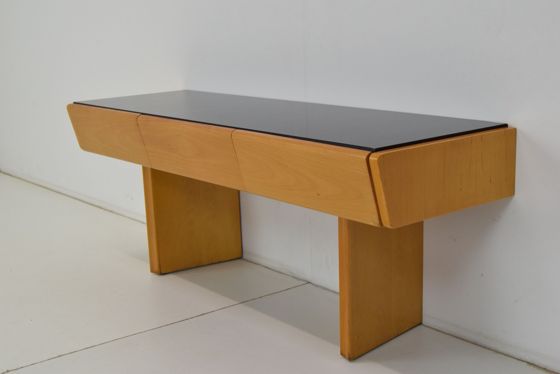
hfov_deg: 37.8
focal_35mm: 52
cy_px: 187
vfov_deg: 25.8
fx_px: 817
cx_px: 280
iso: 1600
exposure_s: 1/320
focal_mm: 35
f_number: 9
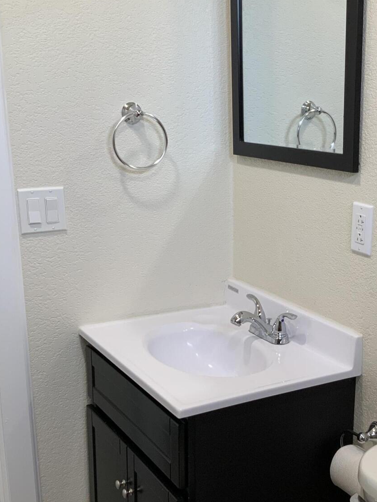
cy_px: 281
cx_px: 277
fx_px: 755
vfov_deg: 36.8
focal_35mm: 52
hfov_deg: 27.7
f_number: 1.8
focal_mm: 3
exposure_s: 1/60
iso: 40
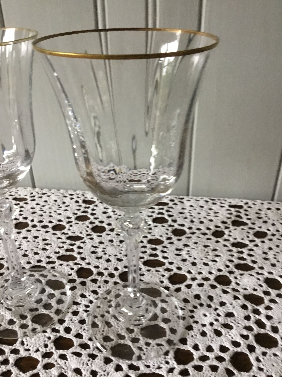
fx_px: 337
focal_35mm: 31
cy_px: 188
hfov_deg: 45.4
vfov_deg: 58.4
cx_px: 141
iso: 160
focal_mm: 3.3
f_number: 2.4
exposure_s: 1/33
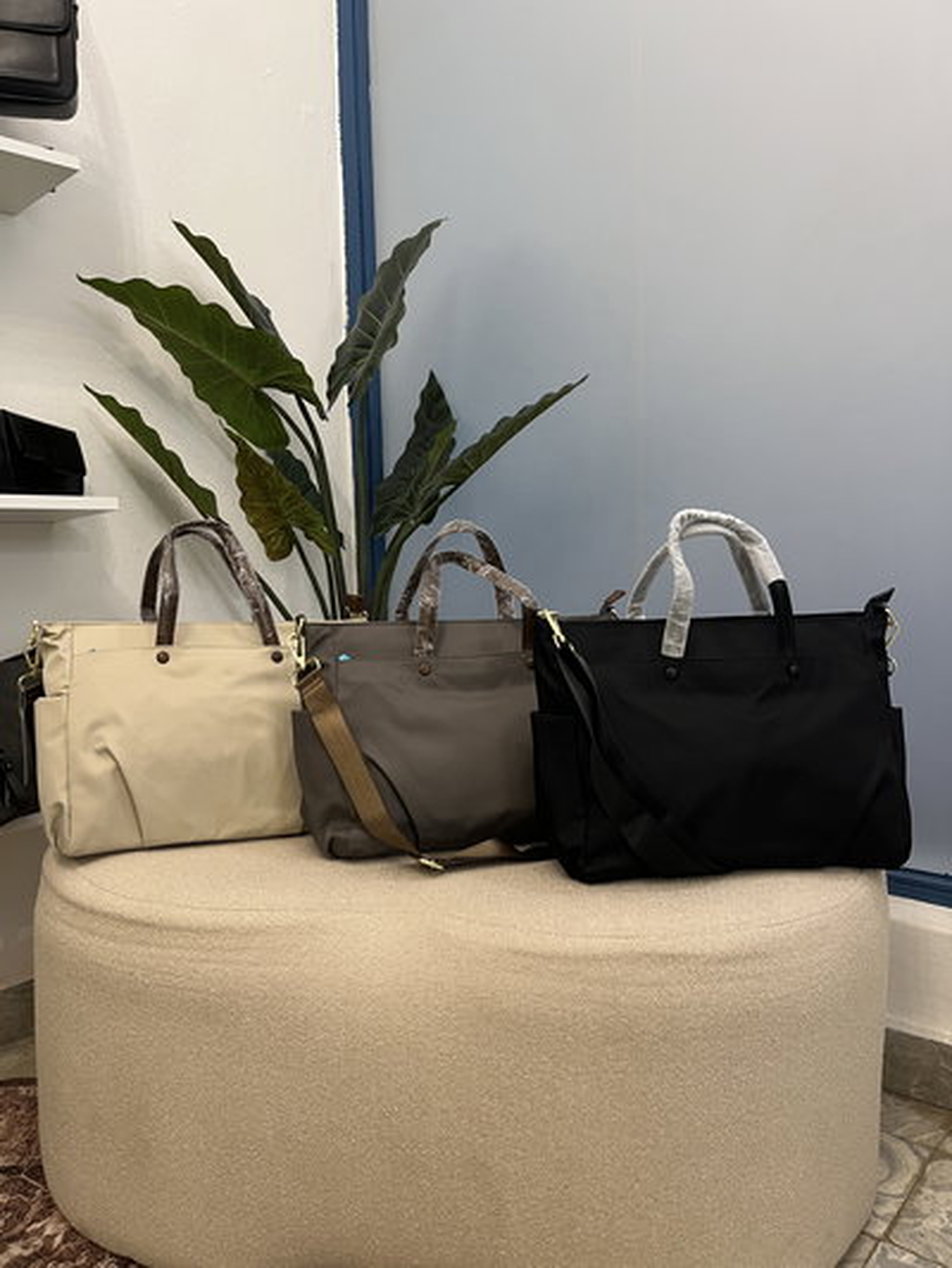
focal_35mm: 26
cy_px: 634
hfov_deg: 53.1
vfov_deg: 67.3
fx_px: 953
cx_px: 476
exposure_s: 1/50
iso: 125
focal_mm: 5.1
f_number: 1.6
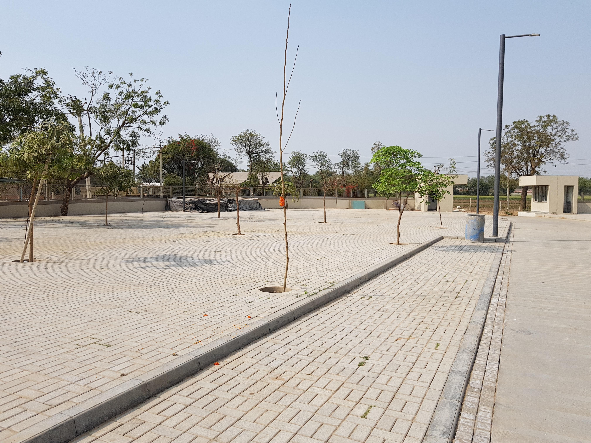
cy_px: 222
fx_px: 444
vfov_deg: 53.1
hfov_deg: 67.3
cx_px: 296
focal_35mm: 26
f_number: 1.7
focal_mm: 4.2
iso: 40
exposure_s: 1/2080
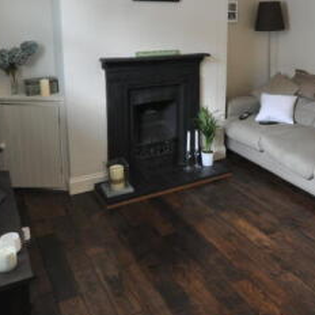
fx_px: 371
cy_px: 77
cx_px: 216
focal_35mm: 36
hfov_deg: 45.2
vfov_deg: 44.5
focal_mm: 10
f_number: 4
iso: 800
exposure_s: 1/50
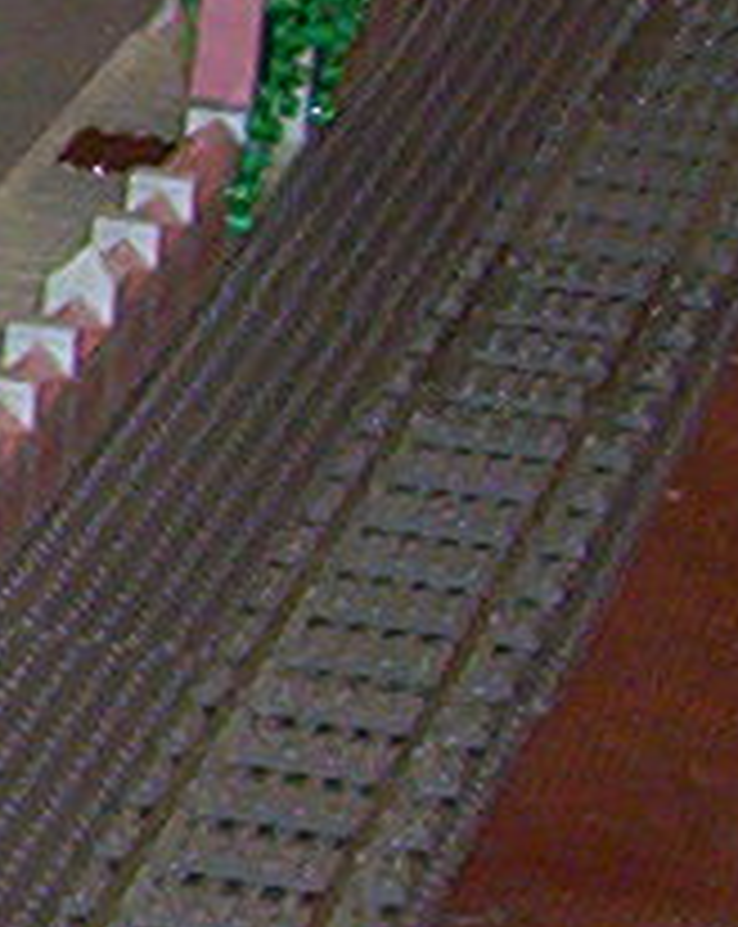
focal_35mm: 334
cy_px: 94
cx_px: -2169
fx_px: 9146
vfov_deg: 5.8
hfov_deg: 4.3
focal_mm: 5.77
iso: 140
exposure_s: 1/60
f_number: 2.73
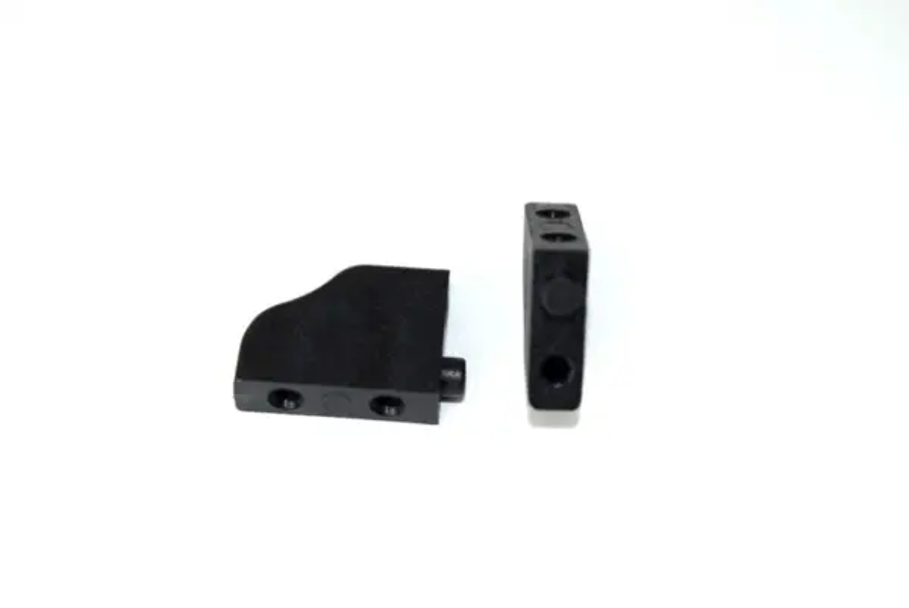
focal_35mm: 78
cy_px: 304
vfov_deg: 17.5
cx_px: 454
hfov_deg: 26.0
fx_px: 1971
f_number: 8
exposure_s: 1/60
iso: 100
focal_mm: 52
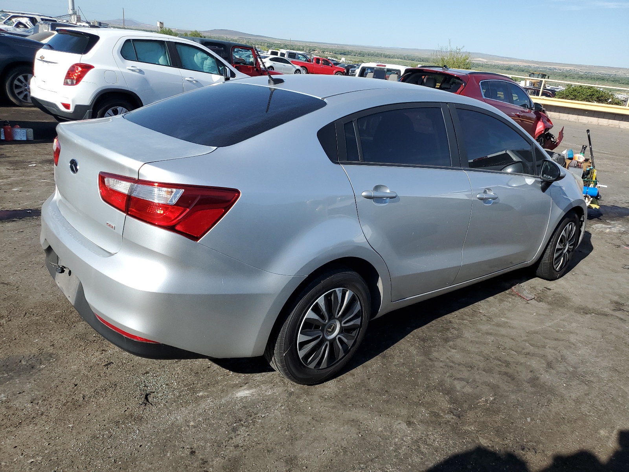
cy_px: 236
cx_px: 314
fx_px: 472
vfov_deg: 53.1
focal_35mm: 26
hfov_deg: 67.3
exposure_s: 1/3333
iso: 50
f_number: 1.5
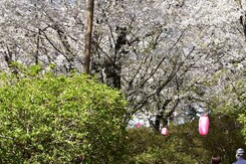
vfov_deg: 15.7
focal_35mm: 87
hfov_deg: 22.4
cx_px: 251
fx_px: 594
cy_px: 56
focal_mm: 24
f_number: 9
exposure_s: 1/320
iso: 400
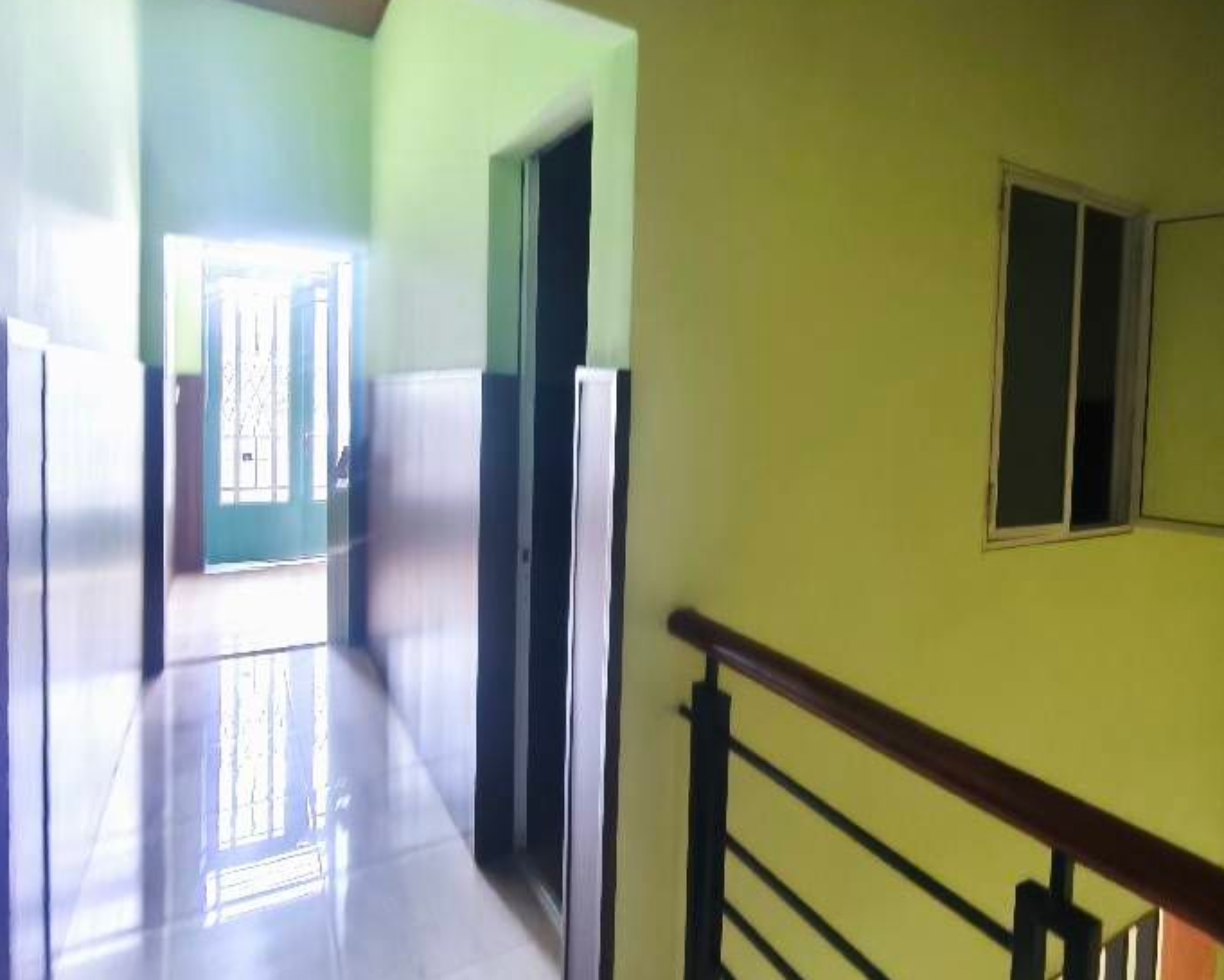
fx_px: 797
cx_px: 800
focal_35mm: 22
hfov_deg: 73.1
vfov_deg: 63.0
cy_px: 437
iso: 800
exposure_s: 1/25
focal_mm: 1.91
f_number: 2.2
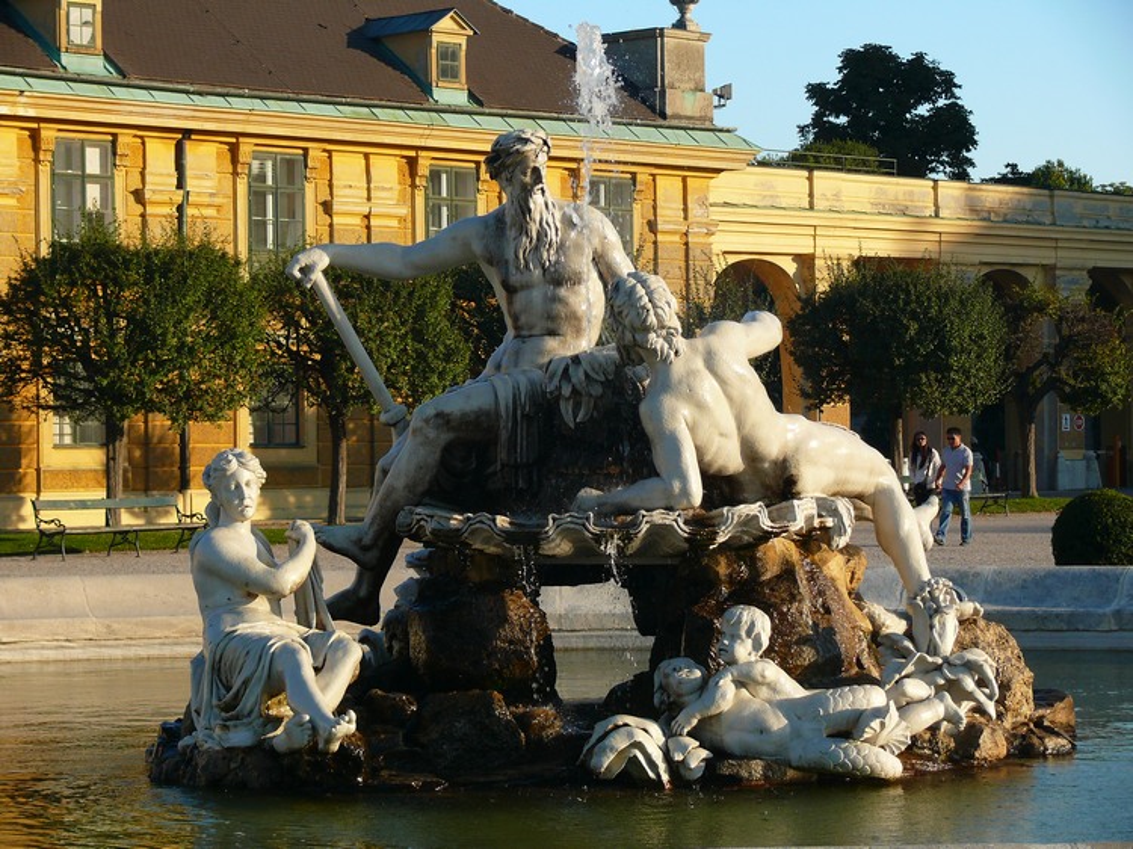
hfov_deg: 18.2
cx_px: 566
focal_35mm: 108
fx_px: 3534
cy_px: 424
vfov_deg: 13.7
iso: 100
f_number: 4
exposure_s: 1/250
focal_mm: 22.9
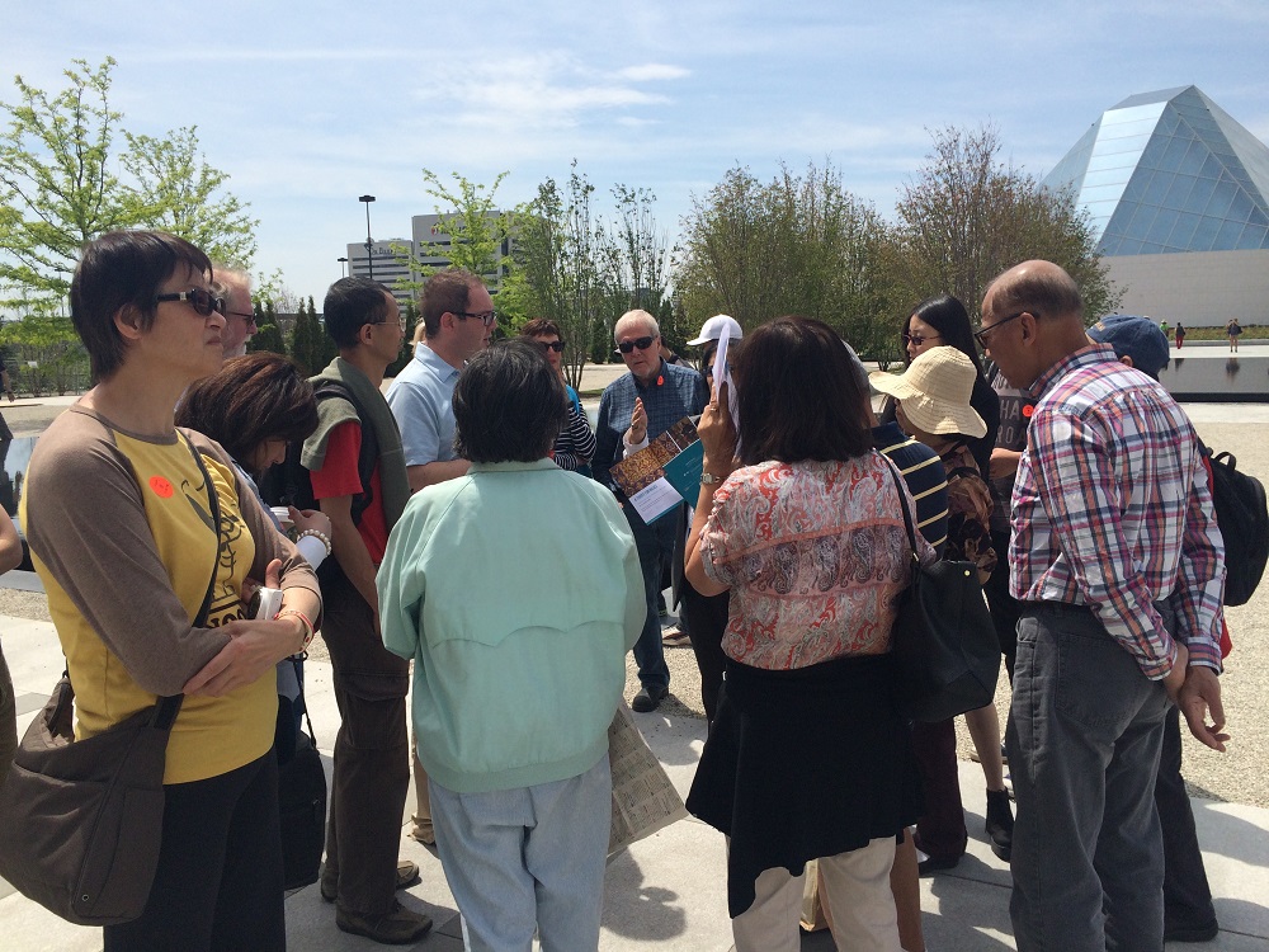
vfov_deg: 48.2
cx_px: 634
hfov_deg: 61.7
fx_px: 1063
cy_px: 476
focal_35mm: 29
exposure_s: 1/3165
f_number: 2.2
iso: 32
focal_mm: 4.15
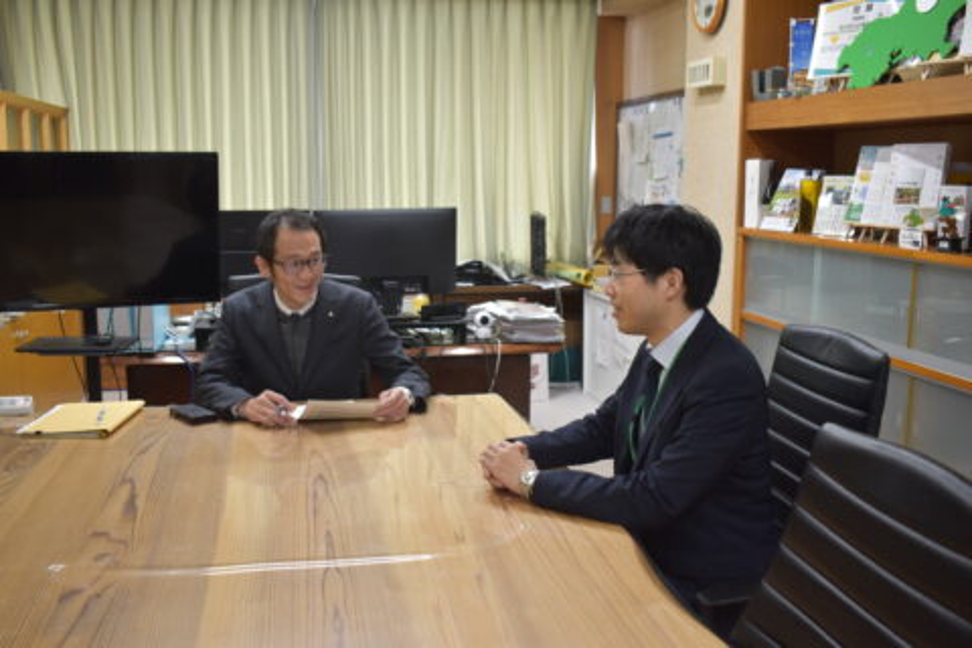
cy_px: 324
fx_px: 972
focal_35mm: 36
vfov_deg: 36.9
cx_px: 486
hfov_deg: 53.1
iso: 450
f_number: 3.8
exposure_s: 1/30
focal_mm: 24
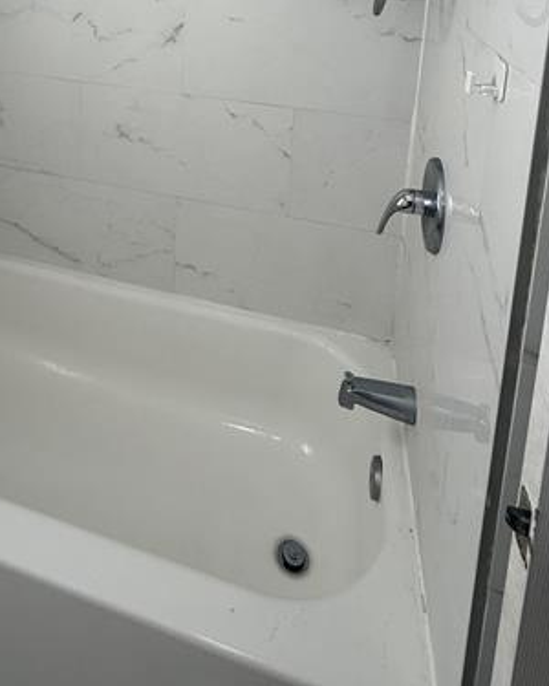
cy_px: 13
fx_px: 569
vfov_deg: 51.1
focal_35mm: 28
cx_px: 176
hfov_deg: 50.5
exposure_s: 1/203
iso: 50
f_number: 2.2
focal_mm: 2.22
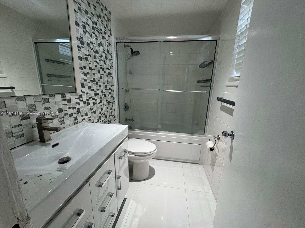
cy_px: 114
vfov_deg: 85.7
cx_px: 152
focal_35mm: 14
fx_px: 123
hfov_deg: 102.1
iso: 125
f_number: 2.2
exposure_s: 1/120
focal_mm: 2.22
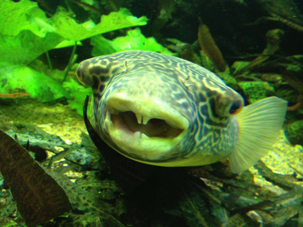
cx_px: 152
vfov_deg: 40.7
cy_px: 114
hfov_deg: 52.6
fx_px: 306
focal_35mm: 35
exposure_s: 1/20
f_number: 2.4
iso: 200
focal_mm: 4.28
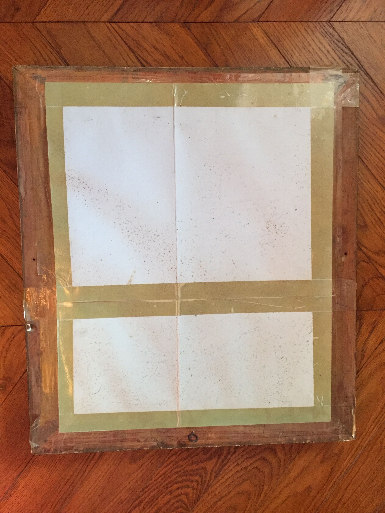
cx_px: 192
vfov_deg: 61.7
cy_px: 256
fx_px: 430
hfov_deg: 48.2
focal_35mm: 29
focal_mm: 4.15
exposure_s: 1/17
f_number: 2.2
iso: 250
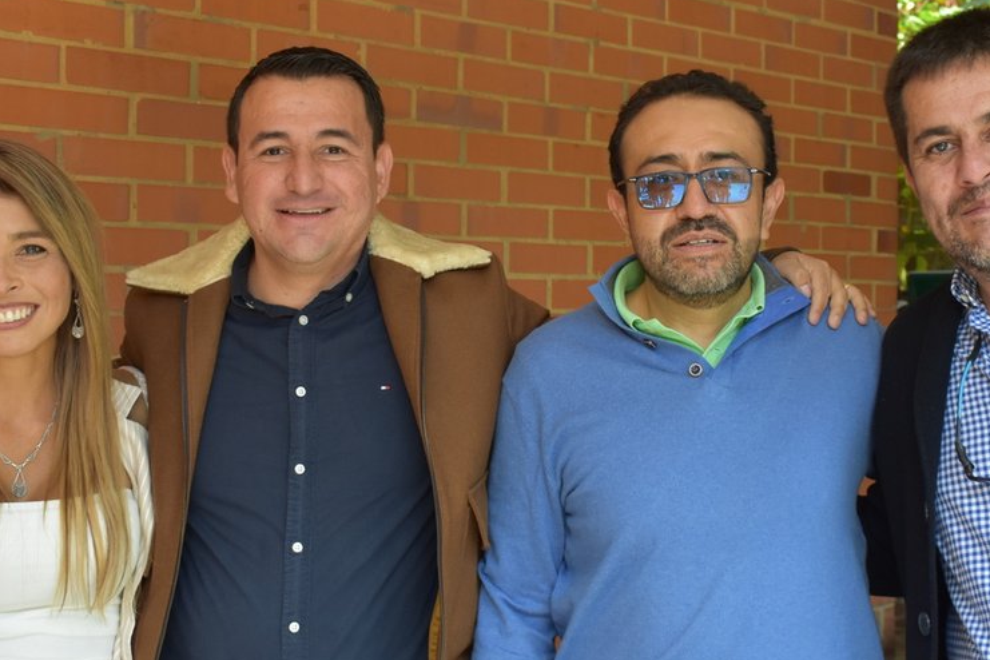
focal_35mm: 68
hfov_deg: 29.6
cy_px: 369
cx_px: 565
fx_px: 1870
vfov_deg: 20.0
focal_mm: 28
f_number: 6.3
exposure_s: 1/160
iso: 800
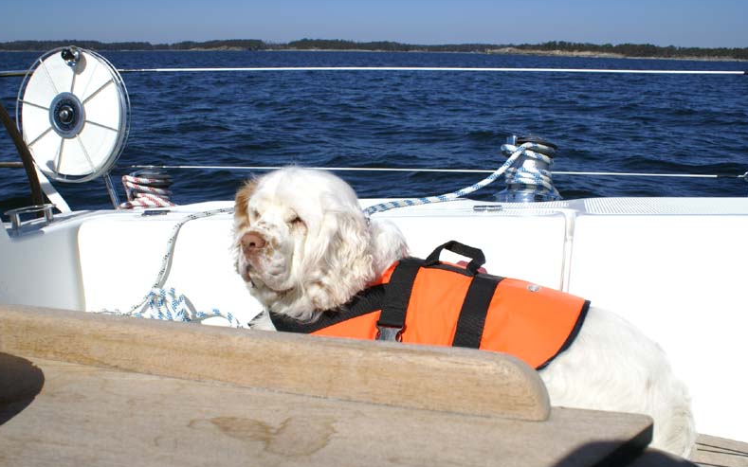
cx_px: 372
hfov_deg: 61.2
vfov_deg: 40.6
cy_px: 238
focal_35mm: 31
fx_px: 632
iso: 100
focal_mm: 20
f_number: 10
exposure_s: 1/200
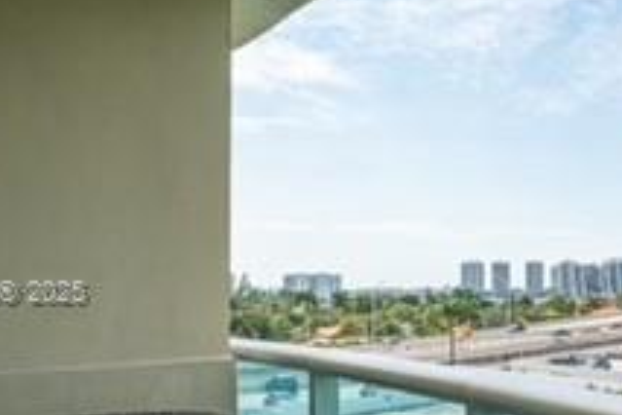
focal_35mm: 42
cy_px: 295
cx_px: 616
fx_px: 726
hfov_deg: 40.8
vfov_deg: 31.5
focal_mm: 14
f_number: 11
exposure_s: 1/1250
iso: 320
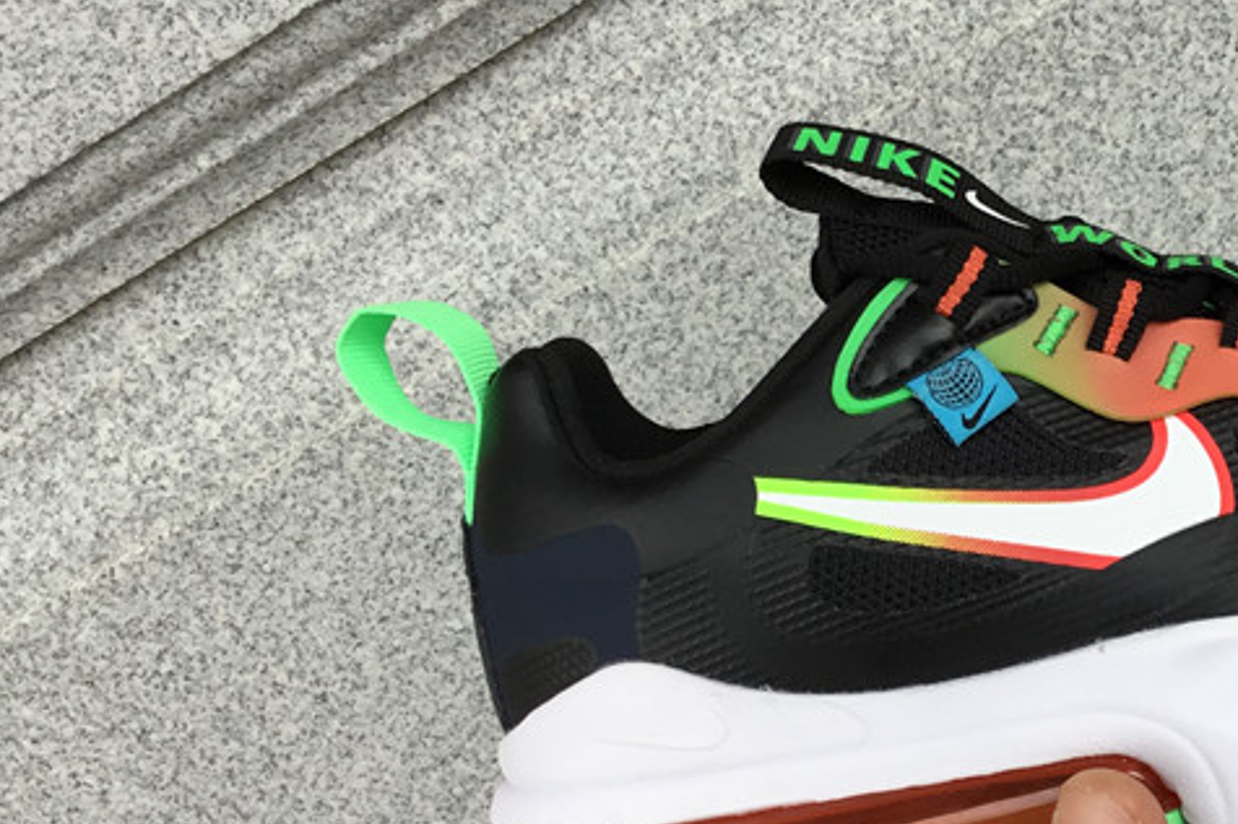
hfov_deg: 31.3
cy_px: 532
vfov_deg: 22.2
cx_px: 1131
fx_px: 2097
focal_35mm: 61
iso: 25
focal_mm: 3.3
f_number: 2.4
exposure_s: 1/170
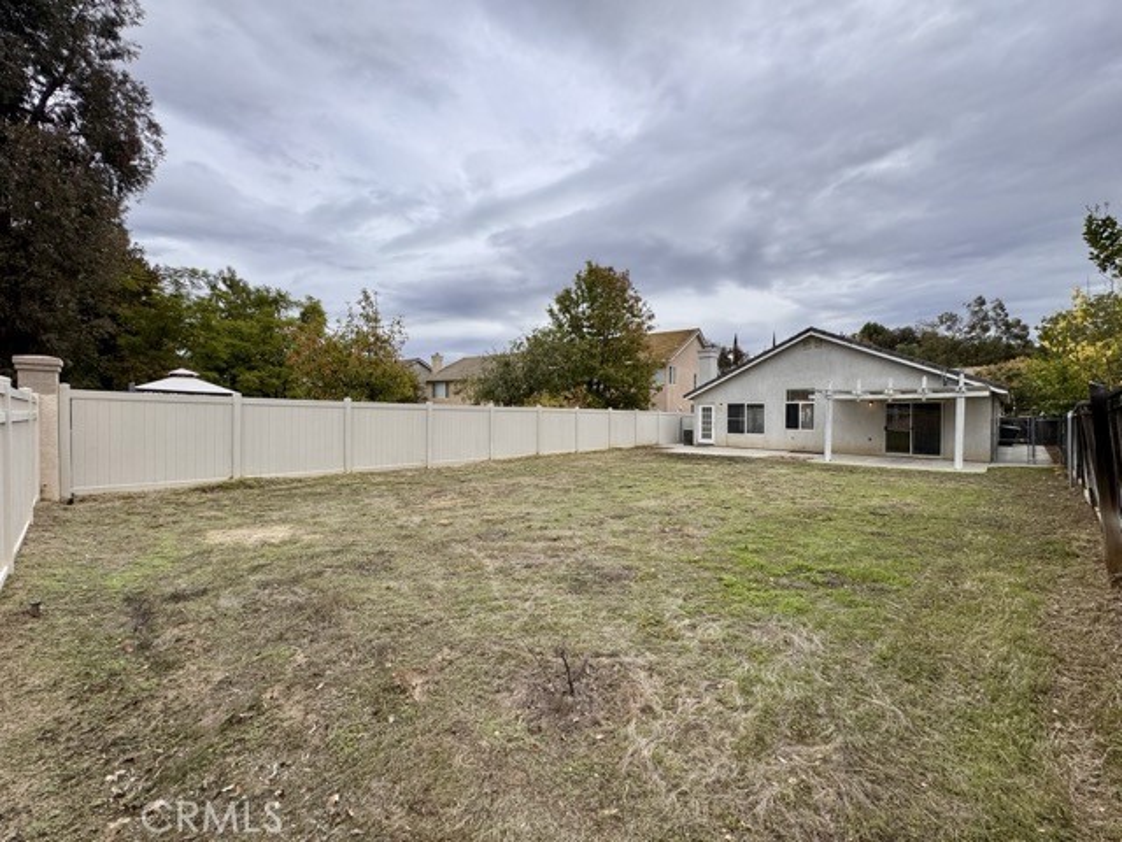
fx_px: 454
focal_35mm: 14
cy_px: 421
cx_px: 561
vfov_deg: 85.7
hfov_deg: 102.1
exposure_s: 1/1323
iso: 40
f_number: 2.2
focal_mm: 2.22
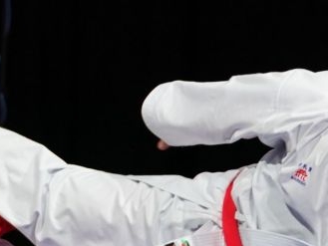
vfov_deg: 2.1
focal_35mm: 720
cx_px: 499
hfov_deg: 2.7
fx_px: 6825
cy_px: 446
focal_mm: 137
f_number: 2.8
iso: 1250
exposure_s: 1/500
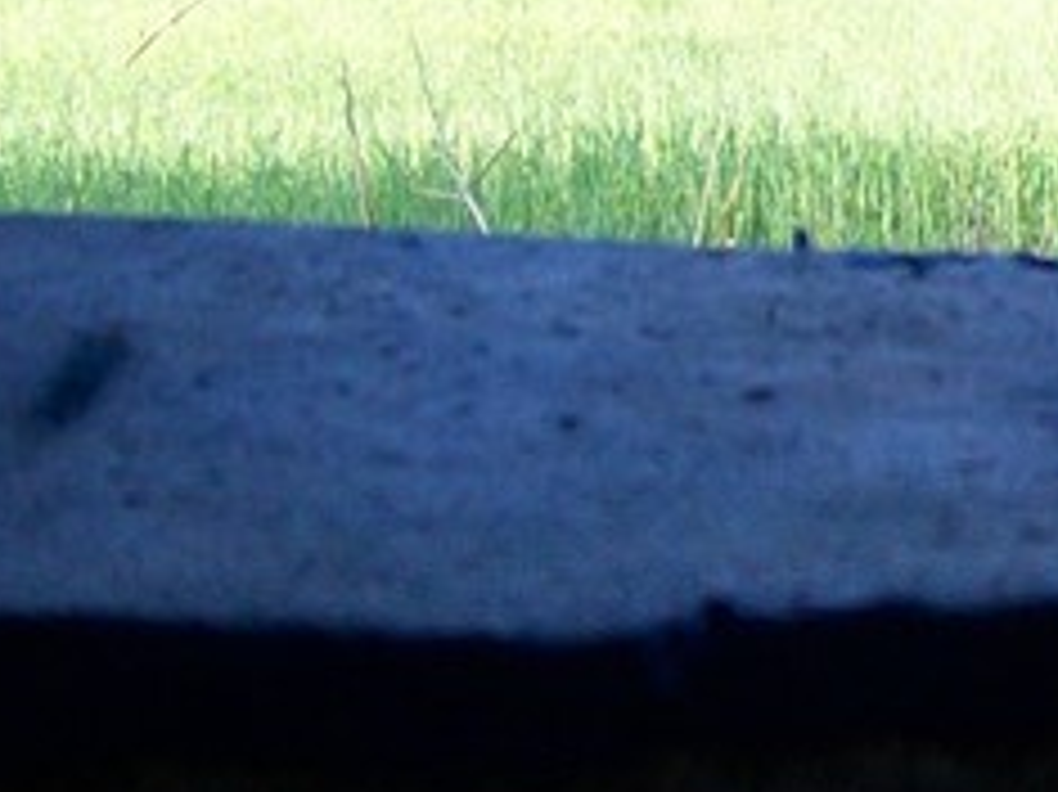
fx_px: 4521
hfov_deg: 12.9
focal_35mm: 148
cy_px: -86
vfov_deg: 9.9
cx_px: 1333
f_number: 2.7
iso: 64
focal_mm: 6.1
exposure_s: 1/160
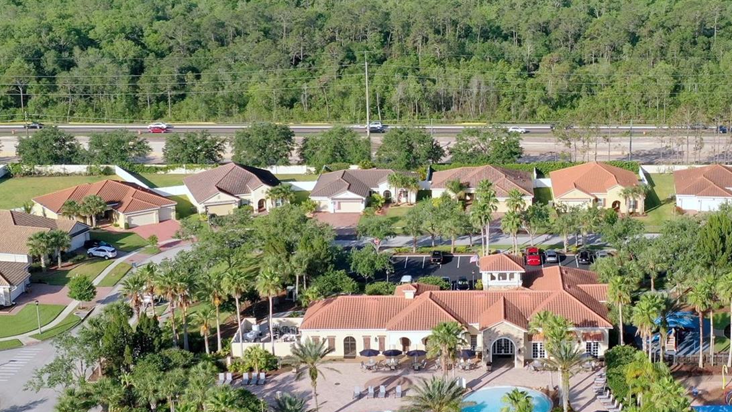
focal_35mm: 43
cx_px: 515
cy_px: 272
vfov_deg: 27.6
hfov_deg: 46.2
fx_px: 835
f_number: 4.5
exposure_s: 1/200
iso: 100
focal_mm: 10.3
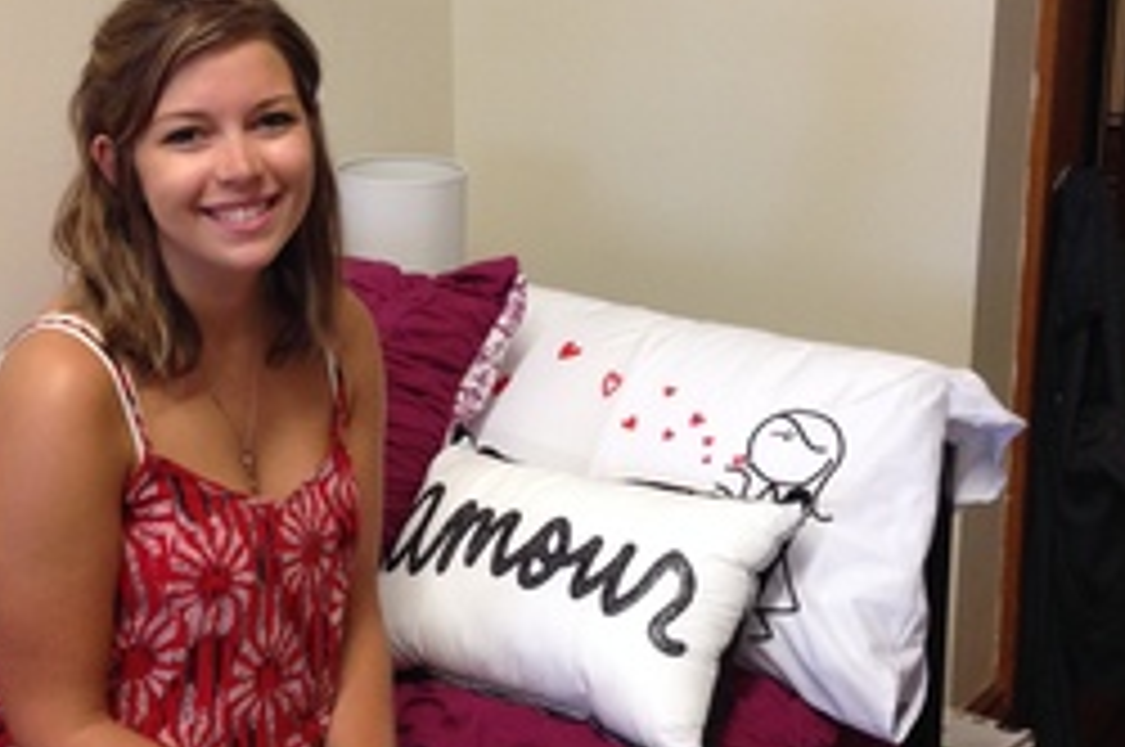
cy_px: 418
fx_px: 2060
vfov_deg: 20.5
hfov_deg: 30.4
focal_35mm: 66
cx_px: 392
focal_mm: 4.12
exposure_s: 1/20
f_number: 2.4
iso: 125
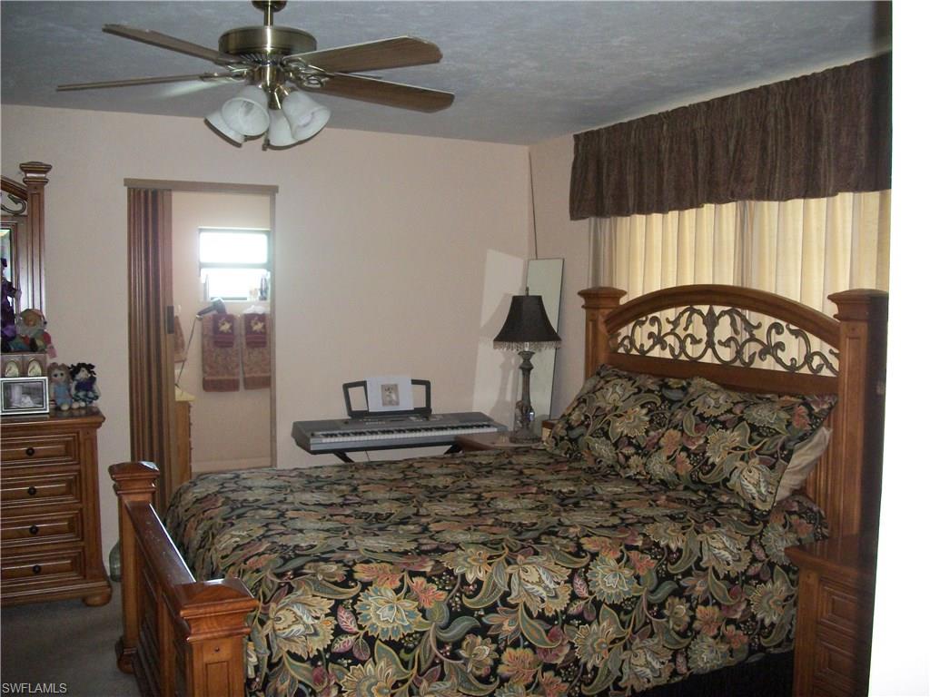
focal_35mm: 32
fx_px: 860
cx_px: 465
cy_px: 348
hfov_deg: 56.8
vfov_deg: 44.2
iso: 250
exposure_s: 1/30
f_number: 2.9
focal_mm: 5.7
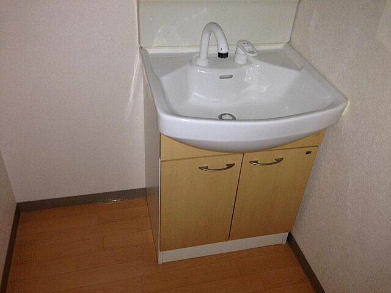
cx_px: 196
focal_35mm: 33
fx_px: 373
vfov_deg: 42.9
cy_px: 146
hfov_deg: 55.4
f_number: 2.4
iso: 160
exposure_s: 1/16
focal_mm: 4.13
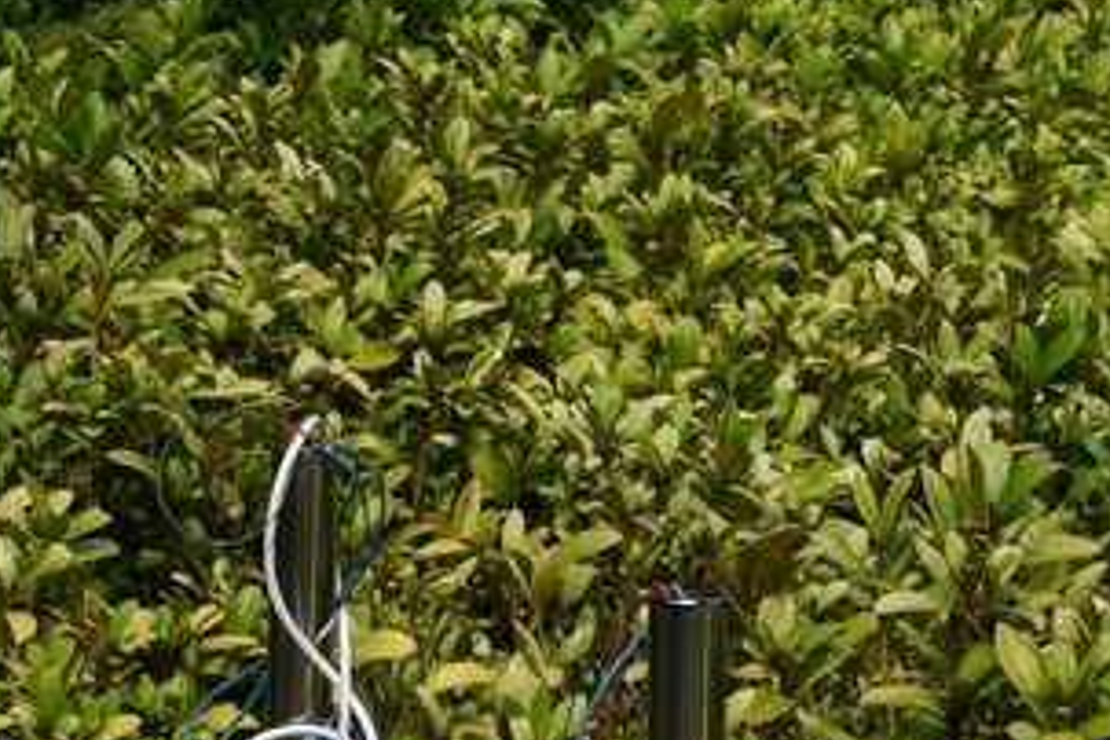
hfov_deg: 9.6
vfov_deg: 6.2
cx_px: 183
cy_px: 1694
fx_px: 6587
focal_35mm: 214
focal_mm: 27
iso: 200
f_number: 10
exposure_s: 1/400
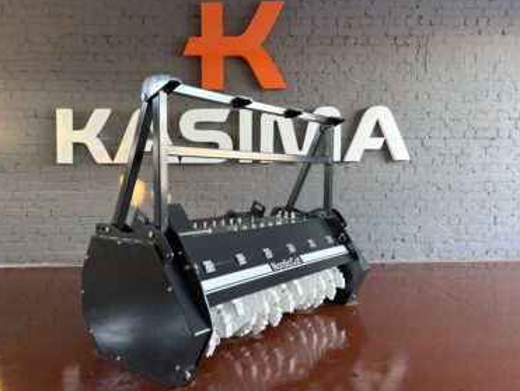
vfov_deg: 49.8
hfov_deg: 63.3
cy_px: 200
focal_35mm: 28
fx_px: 421
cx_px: 241
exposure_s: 1/60
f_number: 1.6
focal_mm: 5.96
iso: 250
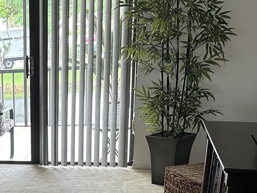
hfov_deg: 23.5
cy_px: 184
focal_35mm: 72
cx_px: -87
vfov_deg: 19.9
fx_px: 534
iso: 160
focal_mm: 6.86
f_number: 1.78
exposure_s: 1/60
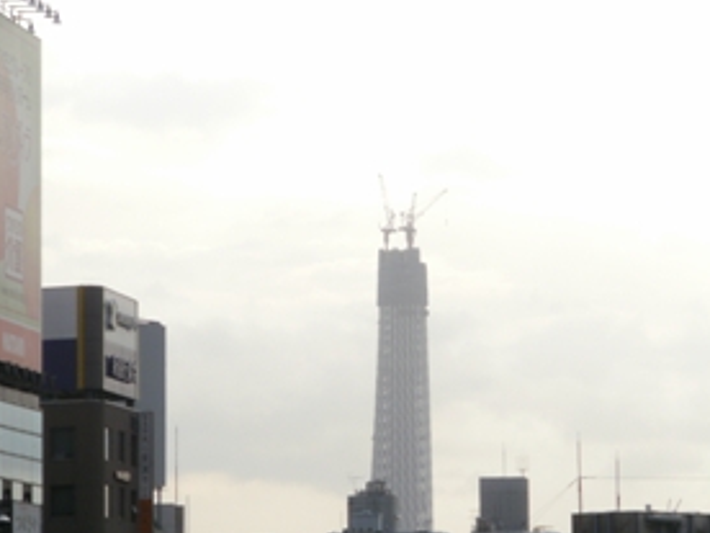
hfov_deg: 9.2
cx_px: 409
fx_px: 4430
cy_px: 340
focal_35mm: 216
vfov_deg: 6.9
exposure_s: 1/500
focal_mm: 26
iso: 100
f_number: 5.4
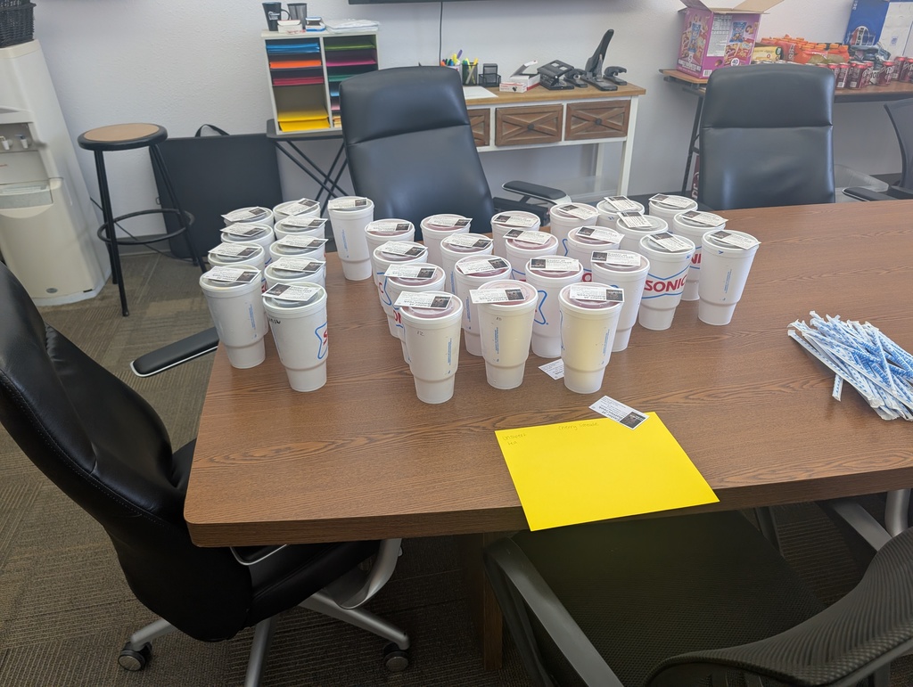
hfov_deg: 71.5
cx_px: 456
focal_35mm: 24
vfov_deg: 56.9
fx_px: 634
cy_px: 344
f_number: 1.68
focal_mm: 6.9
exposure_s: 1/120
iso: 201
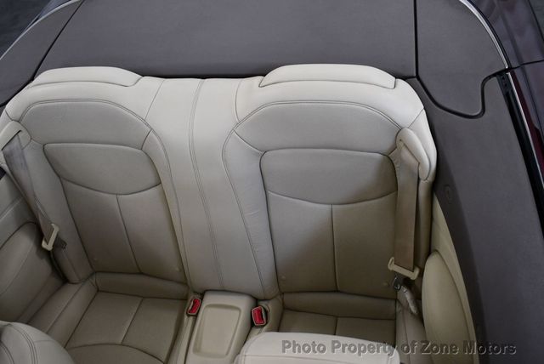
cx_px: 272
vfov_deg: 36.9
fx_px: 544
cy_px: 182
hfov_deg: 53.1
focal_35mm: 36
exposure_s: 1/200
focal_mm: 18
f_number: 3.5
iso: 800
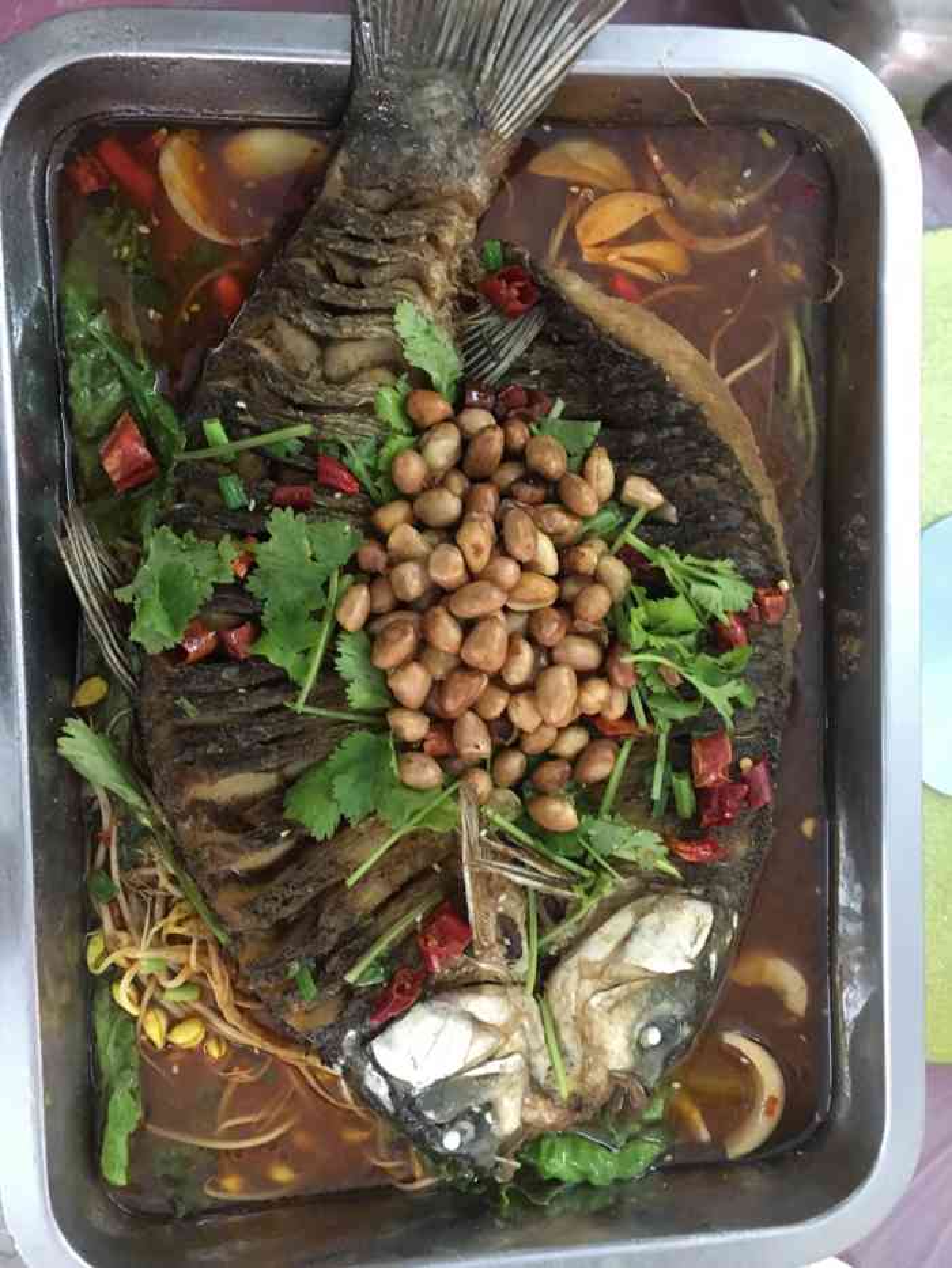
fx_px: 1063
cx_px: 476
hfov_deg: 48.2
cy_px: 634
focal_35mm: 29
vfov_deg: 61.7
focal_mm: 4.15
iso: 200
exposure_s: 1/17
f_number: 2.2
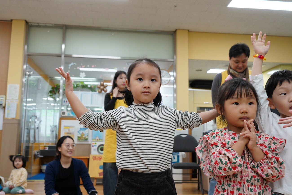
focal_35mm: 37
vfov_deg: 35.9
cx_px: 146
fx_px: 300
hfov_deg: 51.9
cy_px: 98
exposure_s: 1/125
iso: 2500
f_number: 5.6
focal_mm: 37
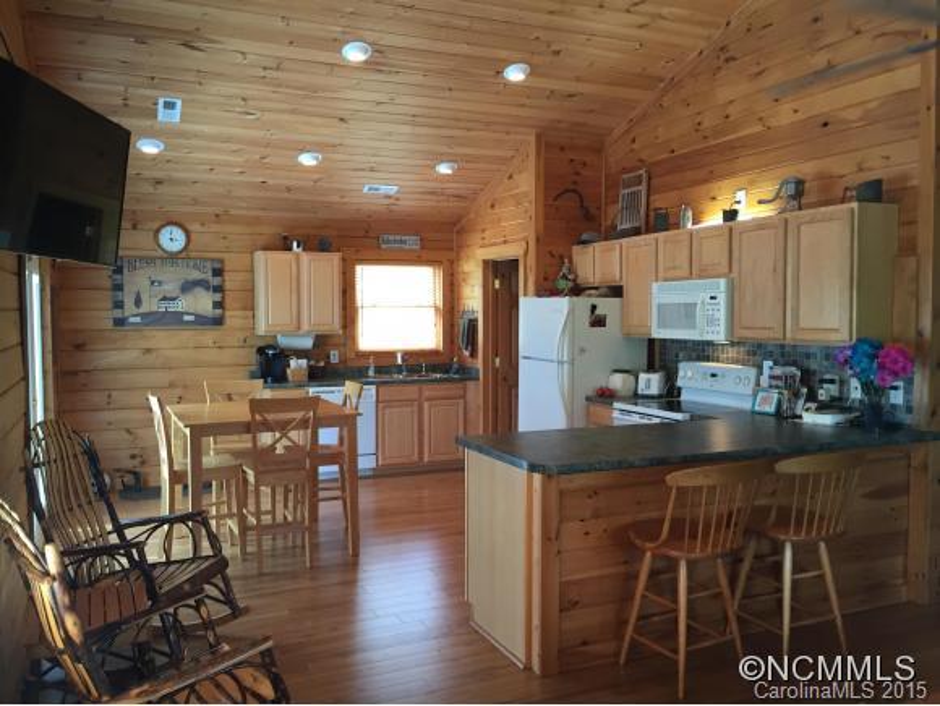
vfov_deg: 48.3
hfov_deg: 61.6
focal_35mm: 29
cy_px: 353
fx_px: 788
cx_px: 470
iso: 64
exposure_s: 1/30
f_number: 2.2
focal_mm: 4.15
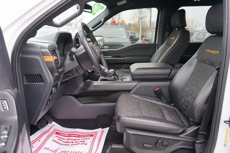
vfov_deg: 46.4
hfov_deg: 65.5
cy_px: 76
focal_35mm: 28
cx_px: 115
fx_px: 179
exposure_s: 1/60
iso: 400
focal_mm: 28
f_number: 4
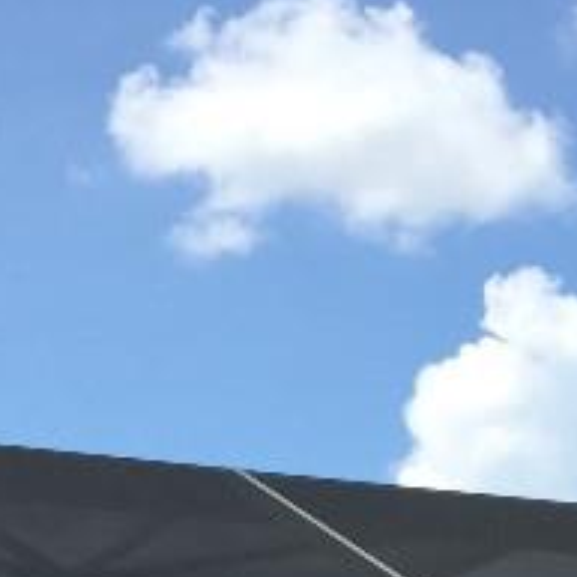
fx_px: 2565
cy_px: 1002
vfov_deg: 11.9
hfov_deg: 12.8
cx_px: 413
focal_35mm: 136
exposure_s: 1/1883
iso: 32
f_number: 2.2
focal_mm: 4.15
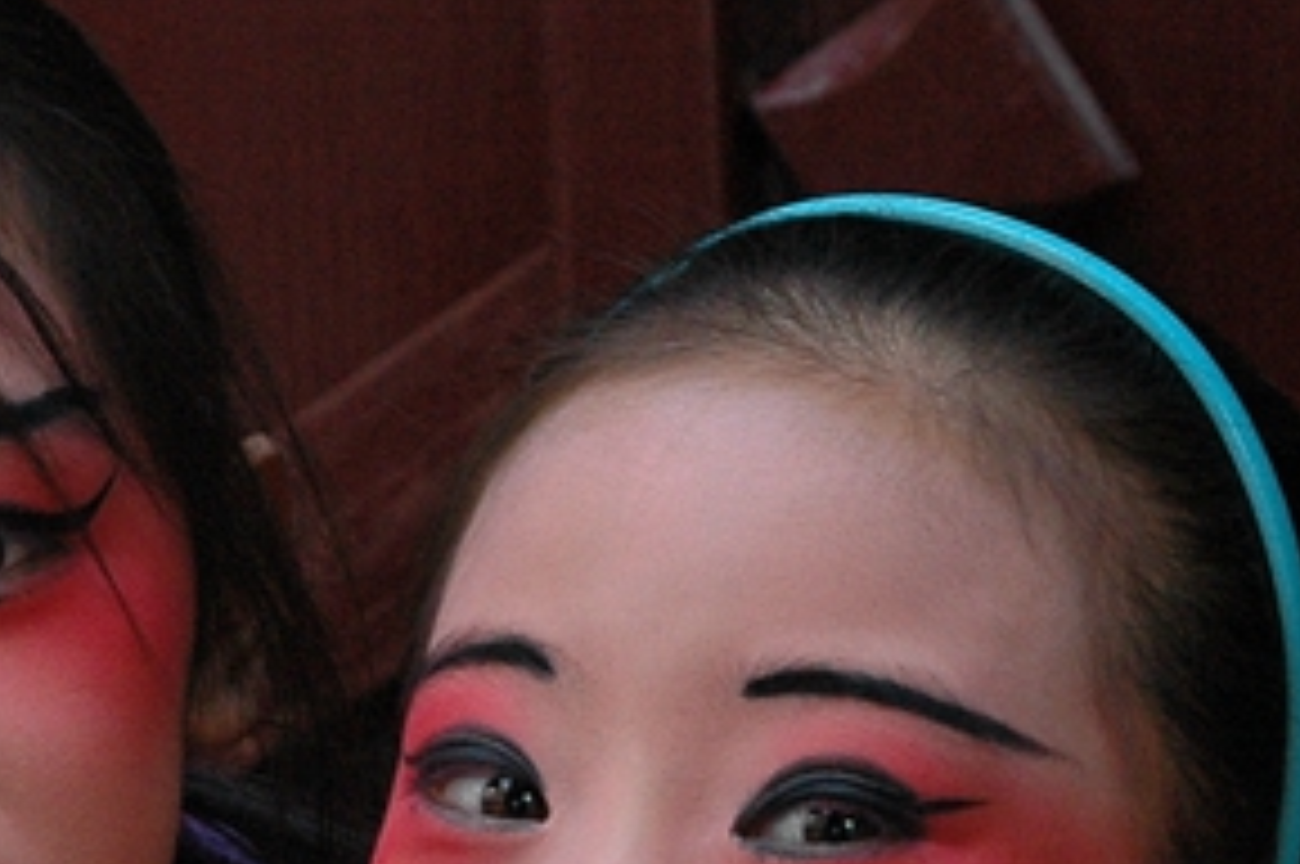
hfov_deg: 11.9
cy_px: 1132
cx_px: -54
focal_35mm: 170
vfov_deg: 8.0
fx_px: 6132
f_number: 5
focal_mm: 32
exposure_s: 1/30
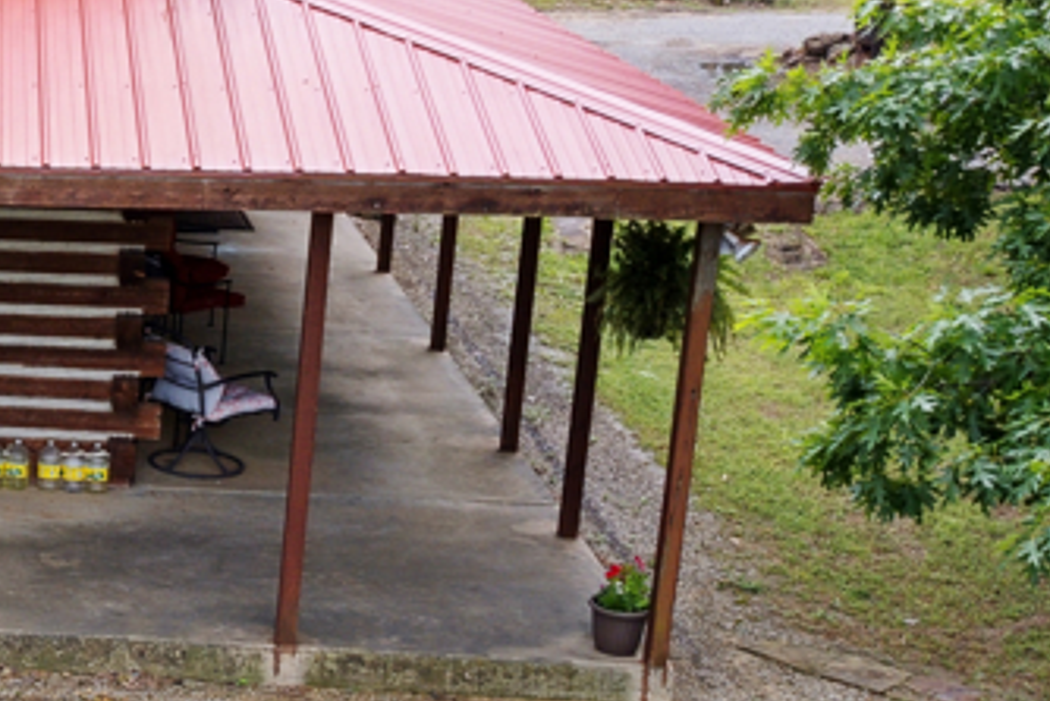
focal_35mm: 79
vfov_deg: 17.3
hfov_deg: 21.3
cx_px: -552
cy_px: 319
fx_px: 2305
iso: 100
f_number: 2.8
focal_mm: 8.4
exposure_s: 1/60
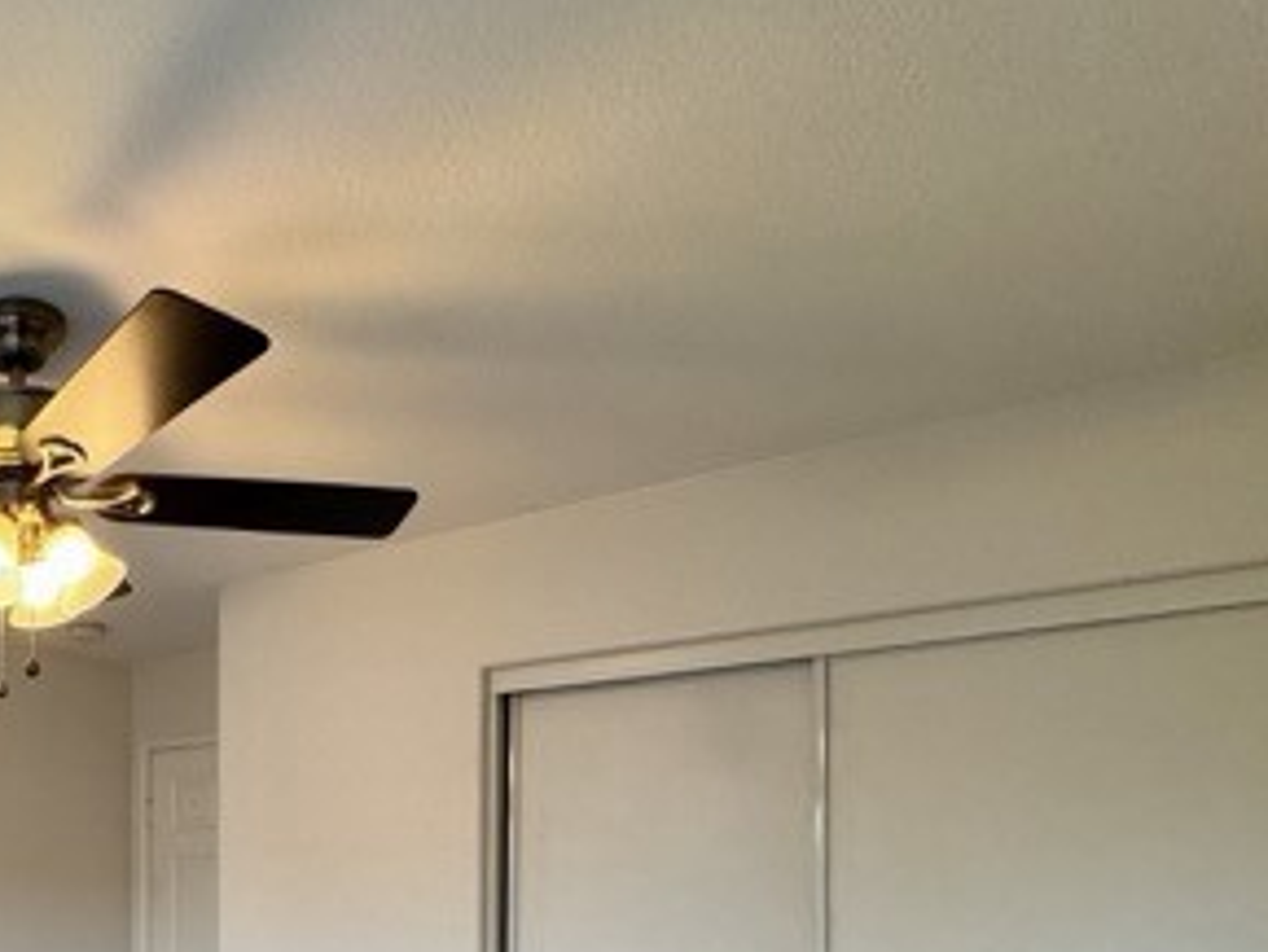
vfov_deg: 40.9
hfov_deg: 49.6
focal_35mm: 31
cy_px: 904
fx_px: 1136
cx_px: 53
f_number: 2.2
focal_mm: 2.22
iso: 160
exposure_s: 1/120
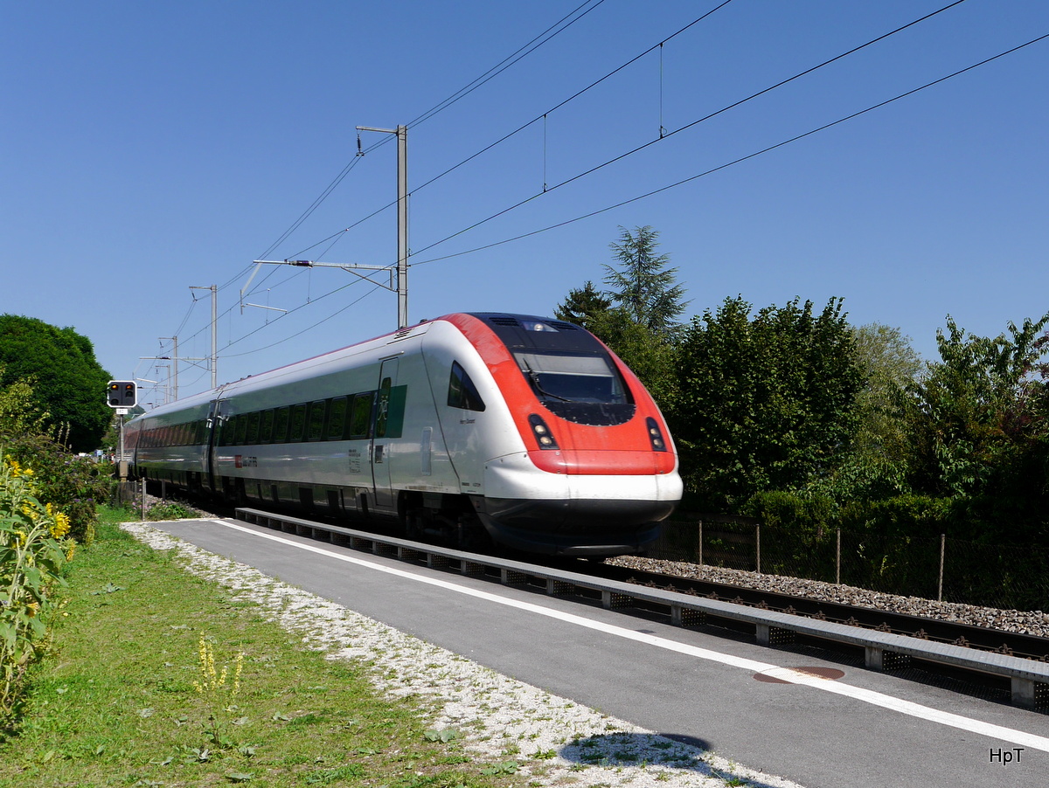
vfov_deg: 49.8
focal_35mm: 28
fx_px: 849
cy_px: 394
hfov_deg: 63.4
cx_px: 524
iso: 160
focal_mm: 14
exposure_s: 1/500
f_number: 7.1
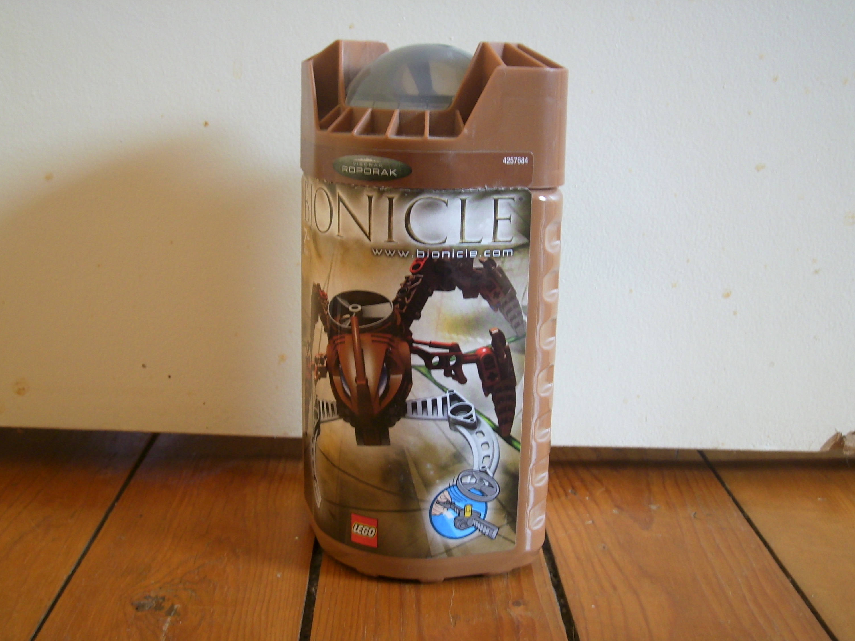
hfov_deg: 45.8
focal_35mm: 41
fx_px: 1013
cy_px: 323
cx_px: 426
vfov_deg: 35.1
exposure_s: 1/2
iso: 50
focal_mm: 7.43
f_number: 3.1
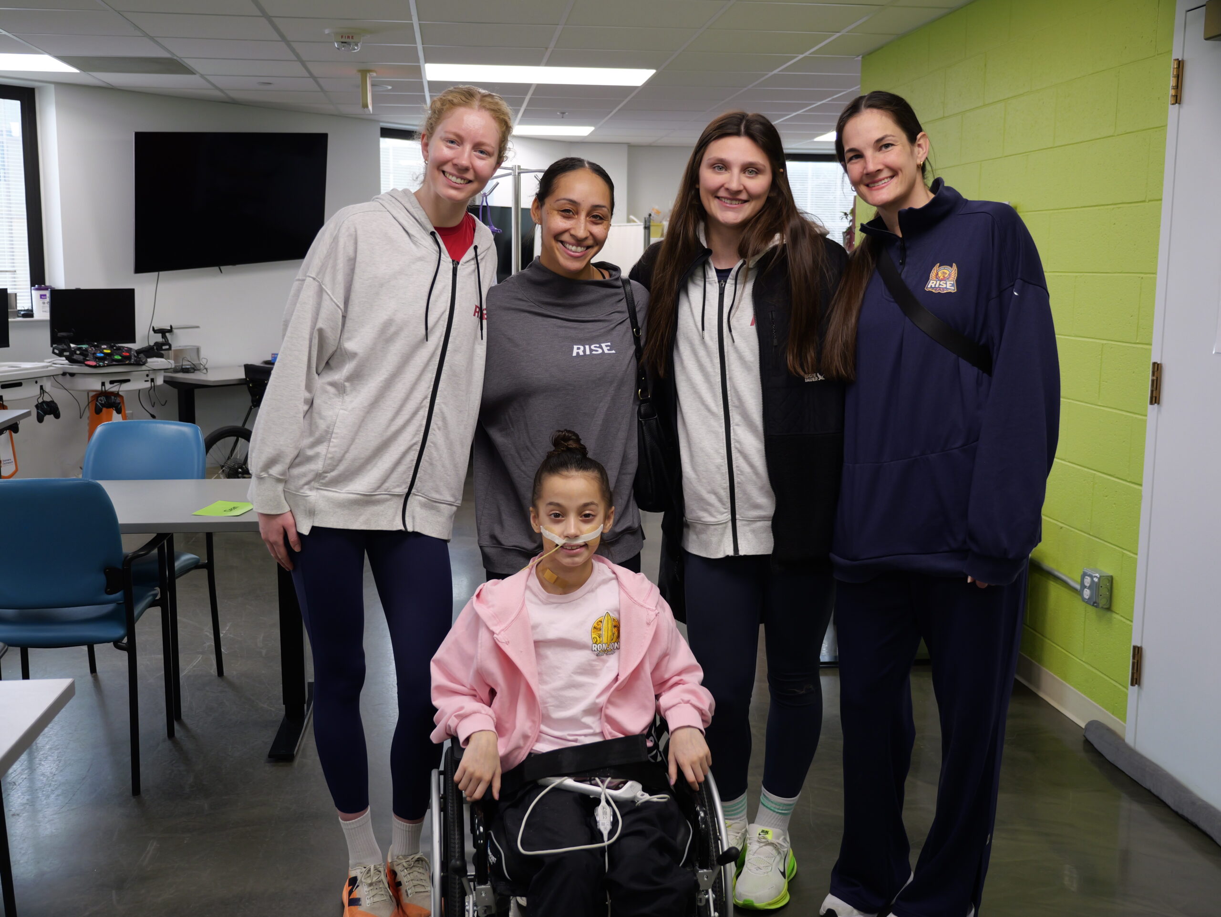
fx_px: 1270
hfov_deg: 51.3
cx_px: 610
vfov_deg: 39.7
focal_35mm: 36
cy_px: 458
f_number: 2.8
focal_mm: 18
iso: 320
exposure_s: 1/60
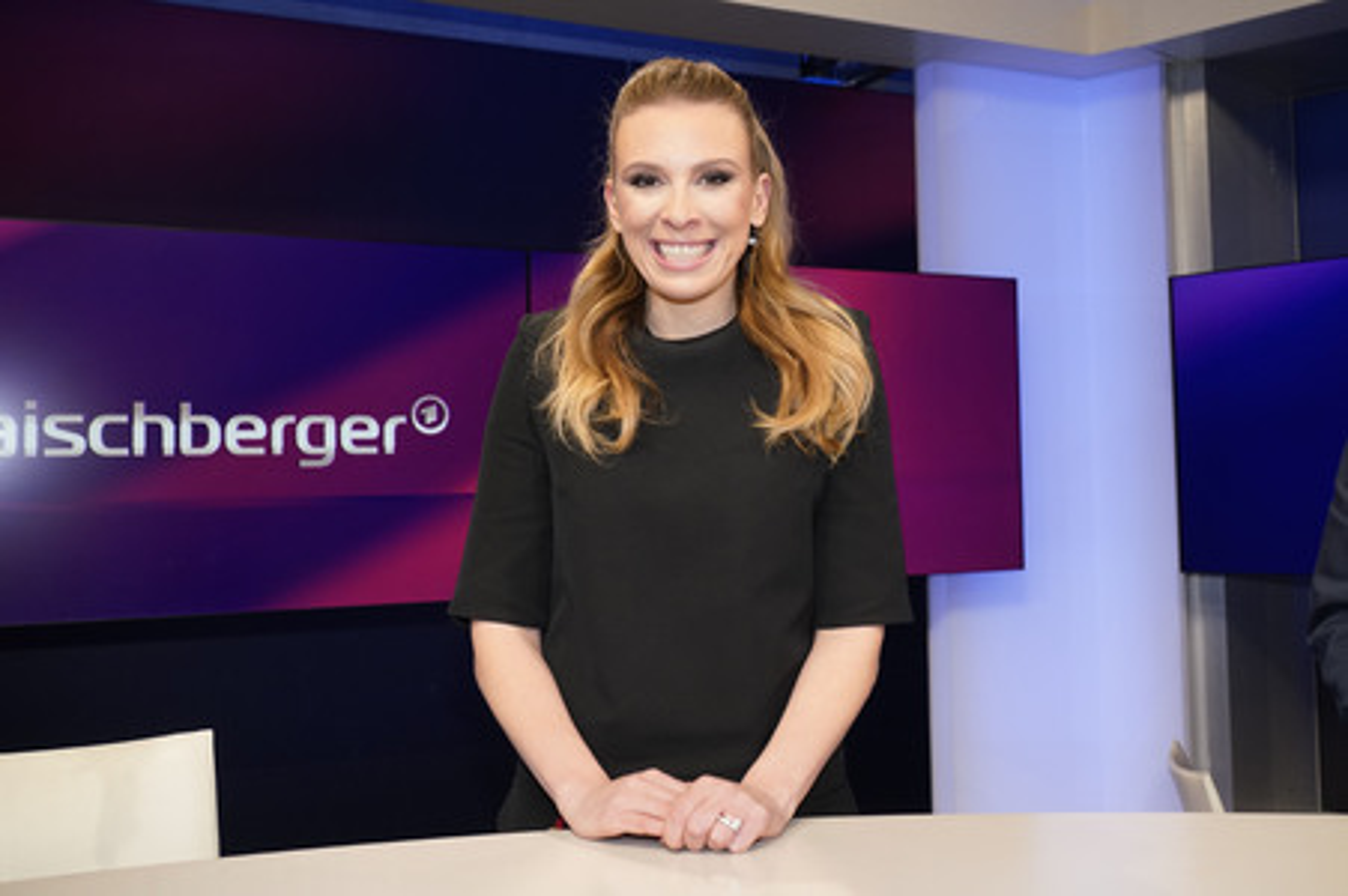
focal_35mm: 34
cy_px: 448
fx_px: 1272
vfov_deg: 38.8
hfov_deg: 55.8
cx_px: 674
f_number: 5.6
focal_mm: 34
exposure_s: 1/125
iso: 2000
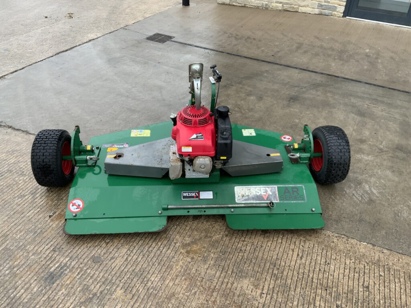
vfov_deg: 48.2
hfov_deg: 61.7
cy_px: 154
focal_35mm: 29
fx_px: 344
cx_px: 206
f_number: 1.8
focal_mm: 3
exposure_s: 1/122
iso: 64
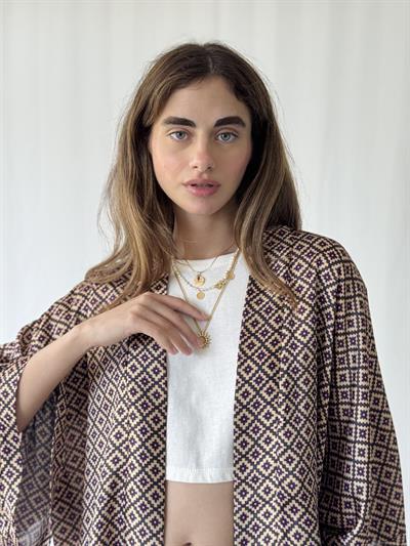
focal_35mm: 48
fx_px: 758
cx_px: 205
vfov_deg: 39.6
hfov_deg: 30.3
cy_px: 273
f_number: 1.78
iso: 80
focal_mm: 6.76
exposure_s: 1/148
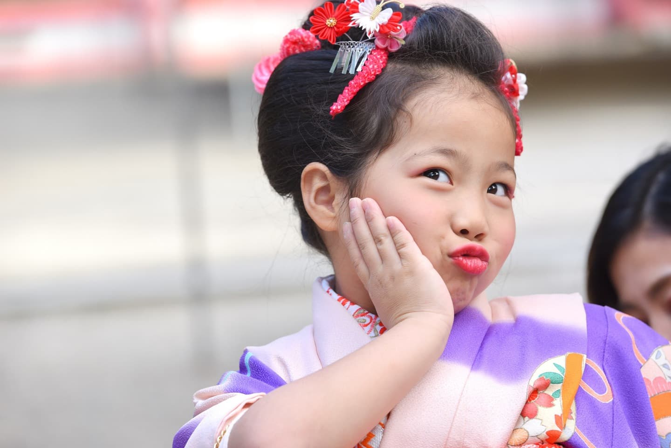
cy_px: 224
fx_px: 3262
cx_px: 336
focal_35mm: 175
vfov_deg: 7.8
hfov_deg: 11.7
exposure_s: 1/500
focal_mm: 175
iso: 800
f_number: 5.6
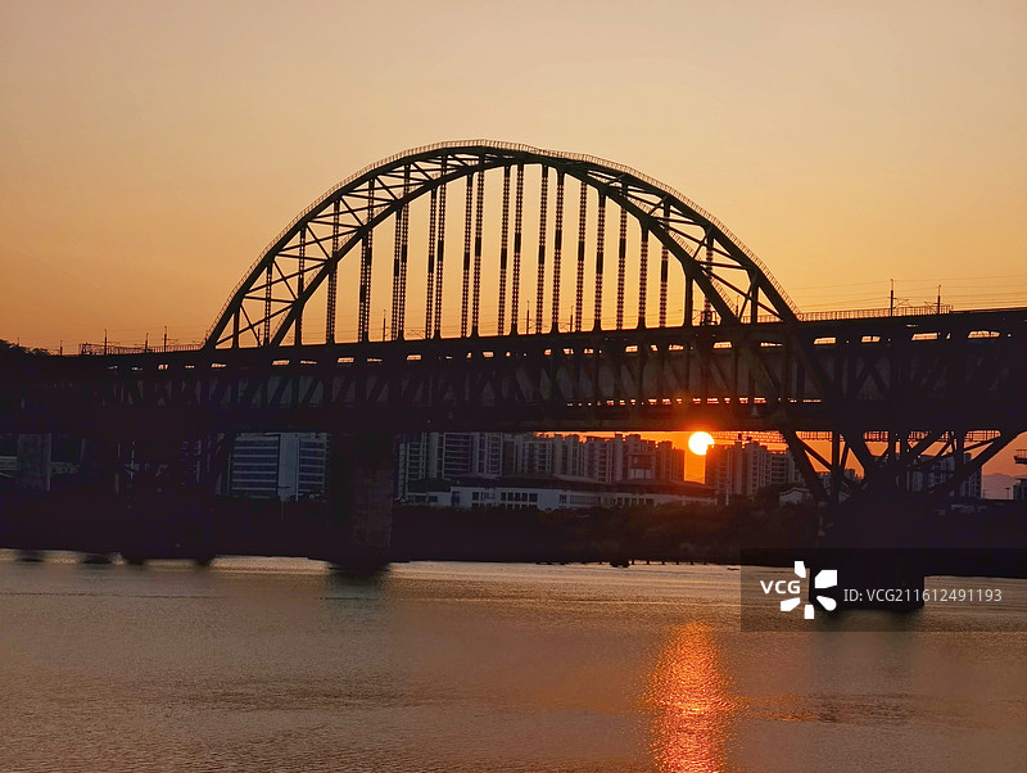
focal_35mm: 85
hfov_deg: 23.0
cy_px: 386
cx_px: 514
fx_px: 2525
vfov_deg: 17.4
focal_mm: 22.48
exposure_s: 1/909
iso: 50
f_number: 2.67
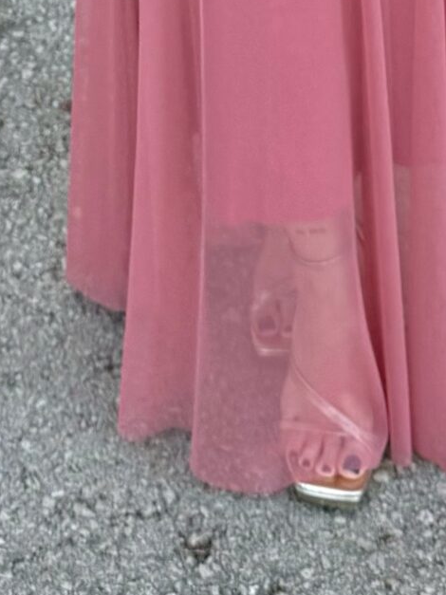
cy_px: -575
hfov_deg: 15.0
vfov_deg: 15.9
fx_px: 1684
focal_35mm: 98
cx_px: 310
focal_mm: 6.76
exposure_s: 1/632
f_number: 1.78
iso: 80
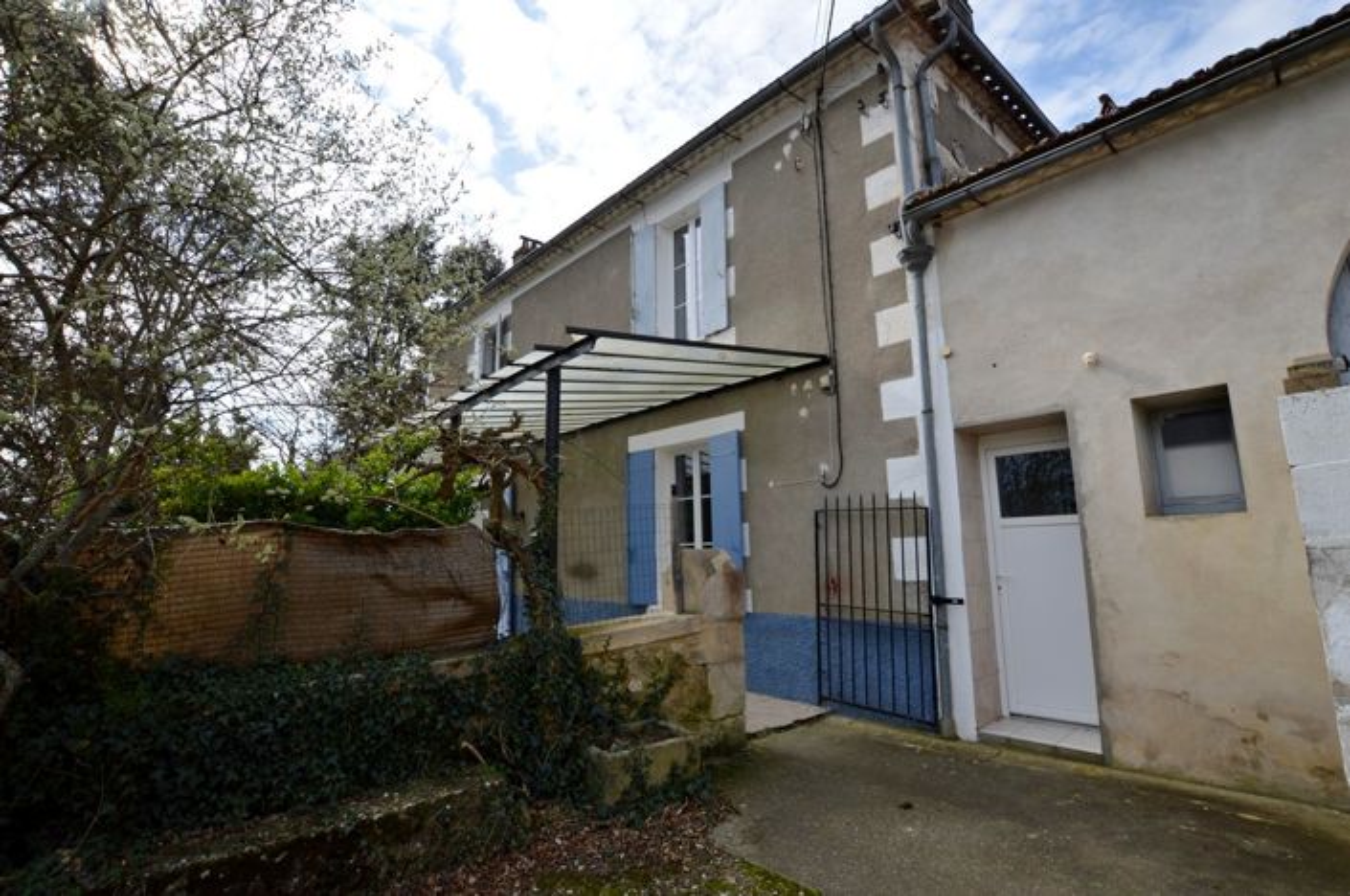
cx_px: 675
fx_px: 562
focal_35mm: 15
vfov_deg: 77.2
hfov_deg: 100.5
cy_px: 448
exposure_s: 1/200
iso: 100
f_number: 7.1
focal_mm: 10
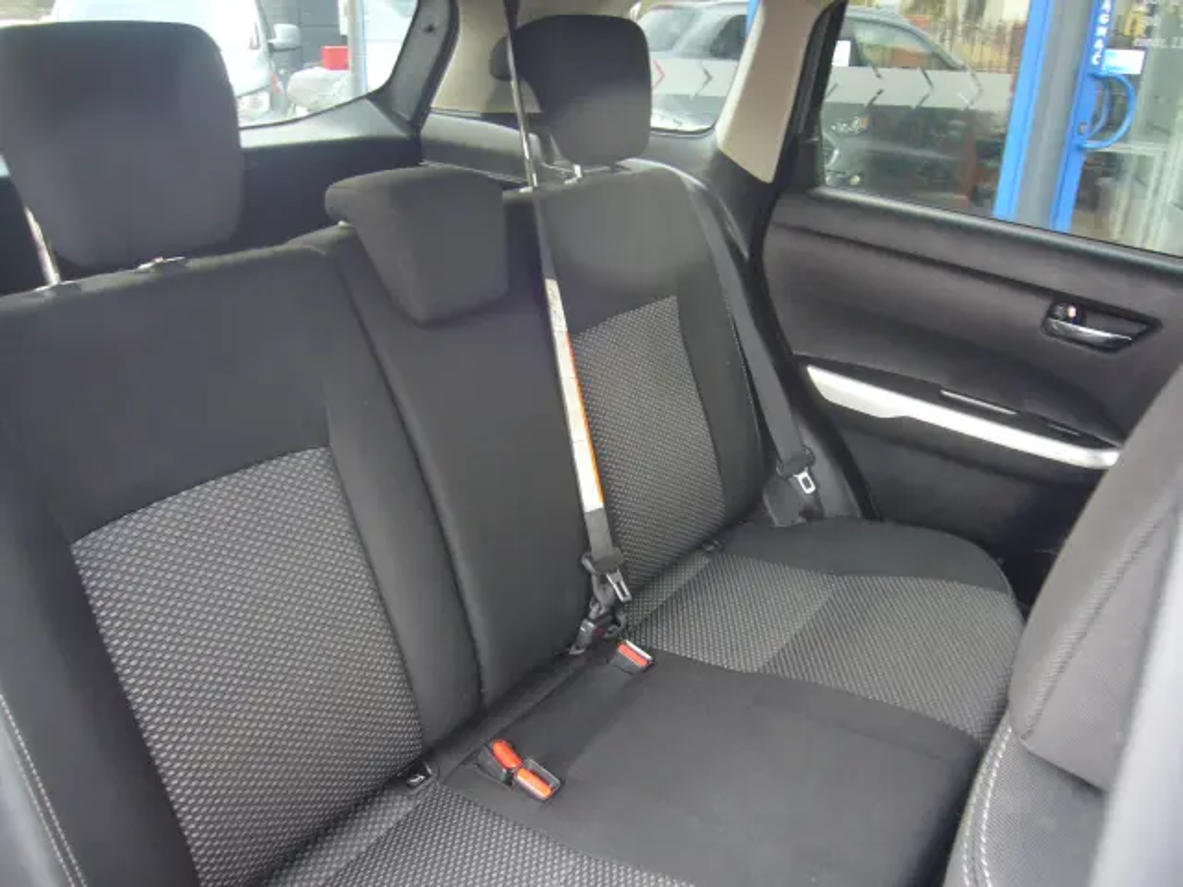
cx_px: 592
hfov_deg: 63.4
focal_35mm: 28
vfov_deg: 49.7
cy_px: 444
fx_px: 957
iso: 125
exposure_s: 1/15
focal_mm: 4.6
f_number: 2.8
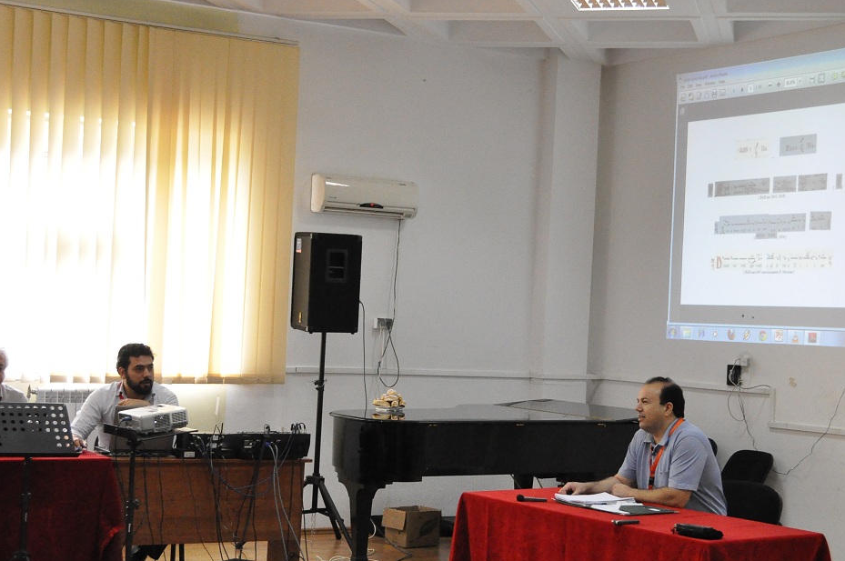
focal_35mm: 62
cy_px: 346
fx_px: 1453
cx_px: 463
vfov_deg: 21.8
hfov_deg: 32.4
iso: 3200
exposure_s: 1/60
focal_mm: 32
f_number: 4.8
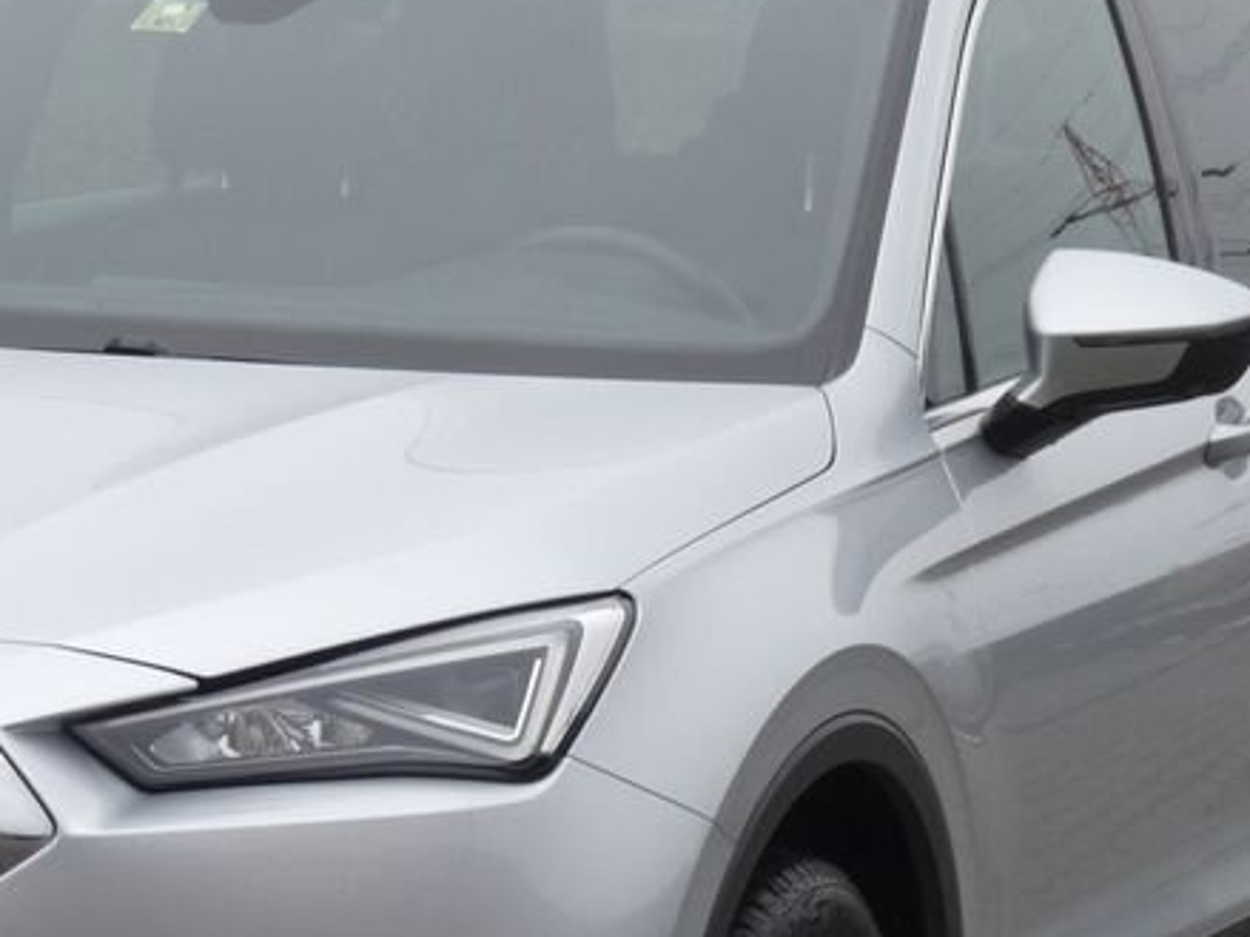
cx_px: 222
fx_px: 8592
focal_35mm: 238
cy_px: 735
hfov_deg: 8.3
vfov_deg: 6.2
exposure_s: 1/80
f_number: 5.6
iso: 80
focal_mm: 18.3
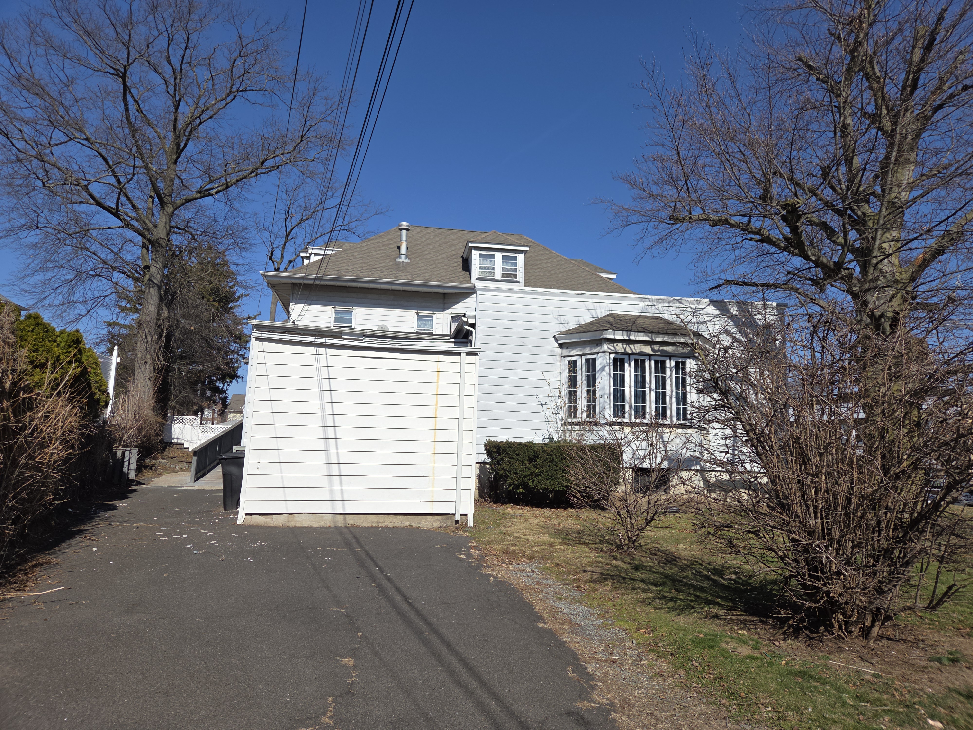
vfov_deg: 58.9
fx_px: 646
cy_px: 365
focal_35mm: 23
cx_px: 486
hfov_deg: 73.9
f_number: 1.8
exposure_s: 1/2628
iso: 25
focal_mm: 5.4
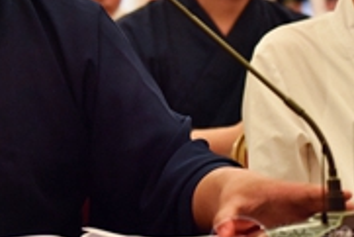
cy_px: -38
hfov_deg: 11.4
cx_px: -18
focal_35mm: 178
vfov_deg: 7.7
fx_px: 1752
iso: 3200
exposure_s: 1/500
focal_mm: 62
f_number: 2.8
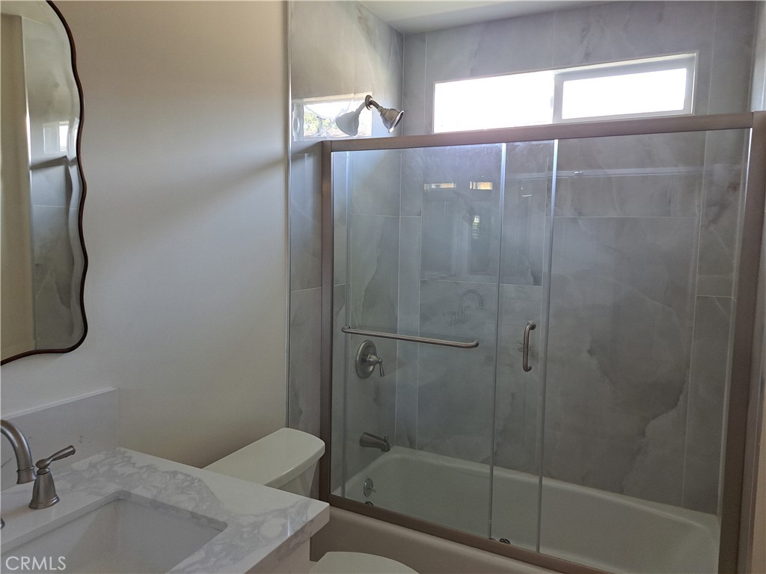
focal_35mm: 24
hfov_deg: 71.6
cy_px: 287
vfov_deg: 56.8
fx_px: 531
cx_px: 383
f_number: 1.8
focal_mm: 5.23
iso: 160
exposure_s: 1/60
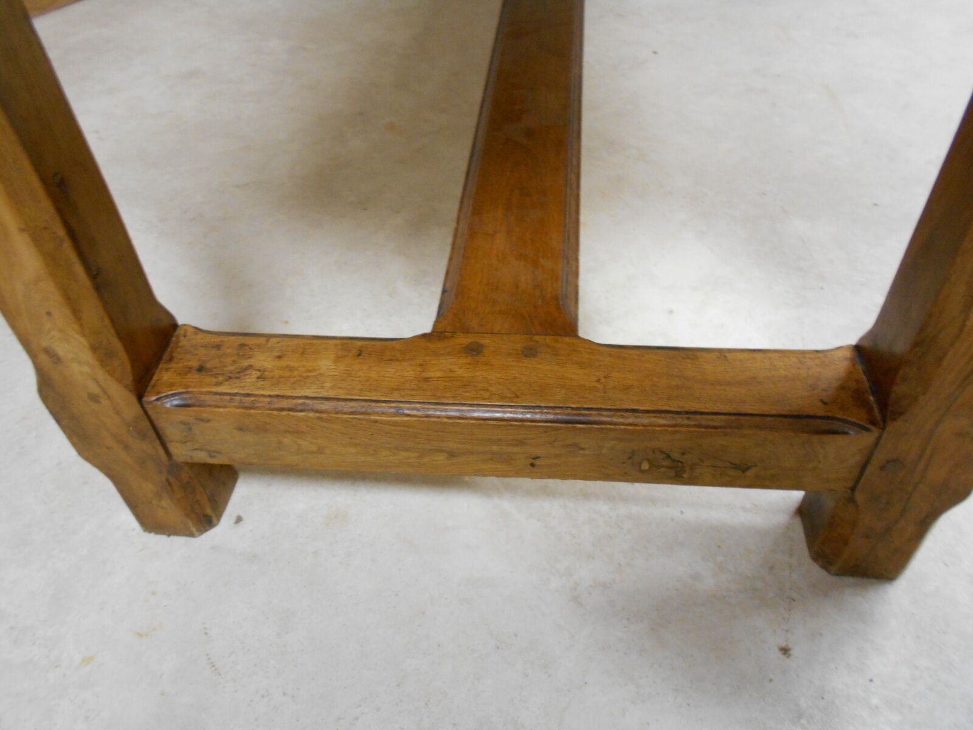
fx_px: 731
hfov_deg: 67.3
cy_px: 365
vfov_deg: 53.1
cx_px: 486
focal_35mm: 26
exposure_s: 1/10
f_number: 3.2
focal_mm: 4.6
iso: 400
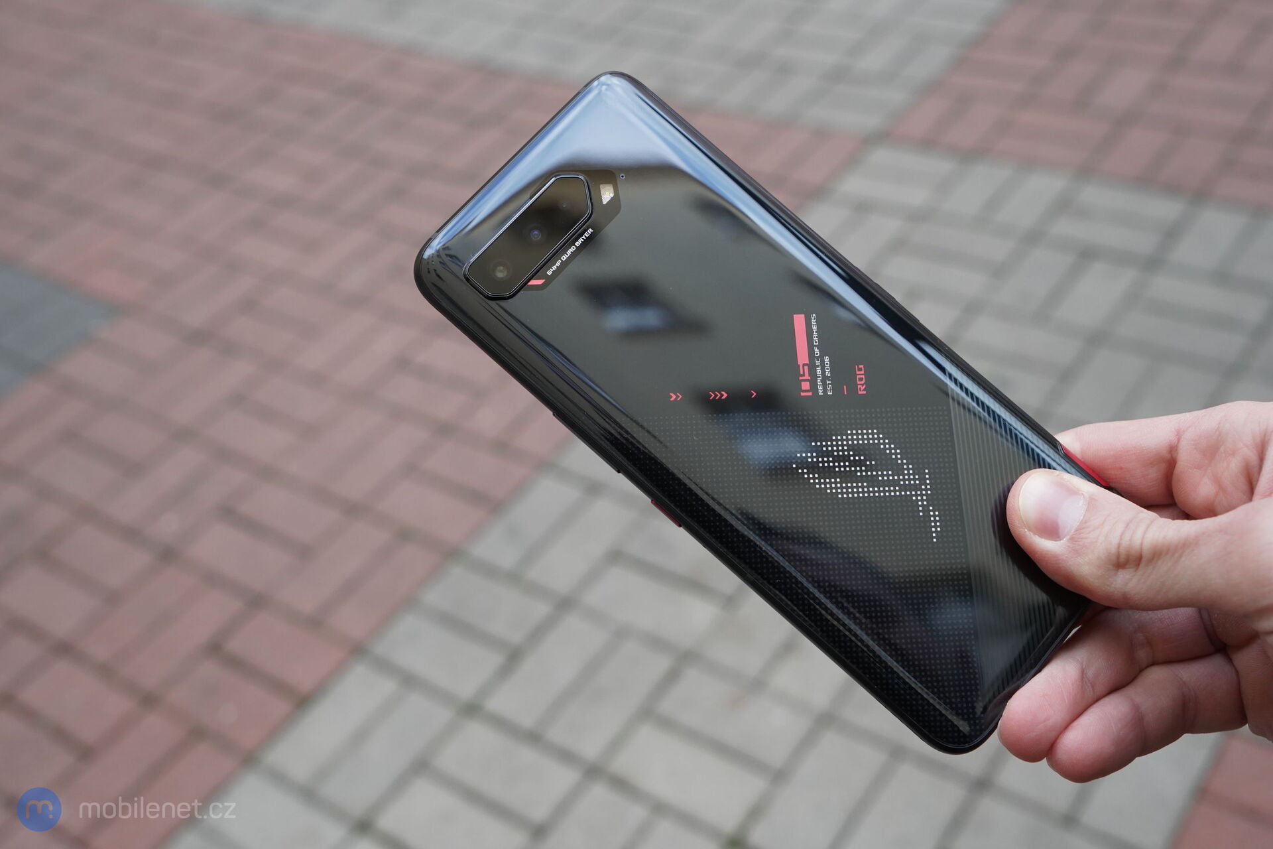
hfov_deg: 47.4
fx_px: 1450
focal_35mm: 41
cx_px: 636
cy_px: 424
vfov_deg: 32.6
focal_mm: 41
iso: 2000
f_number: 7.1
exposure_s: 1/160
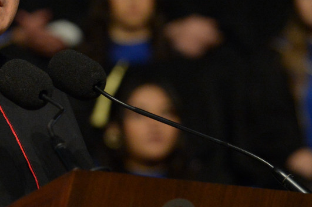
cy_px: 89
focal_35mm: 573
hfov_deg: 3.6
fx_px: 4961
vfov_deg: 2.4
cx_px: 52
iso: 5000
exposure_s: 1/400
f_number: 4
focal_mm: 190
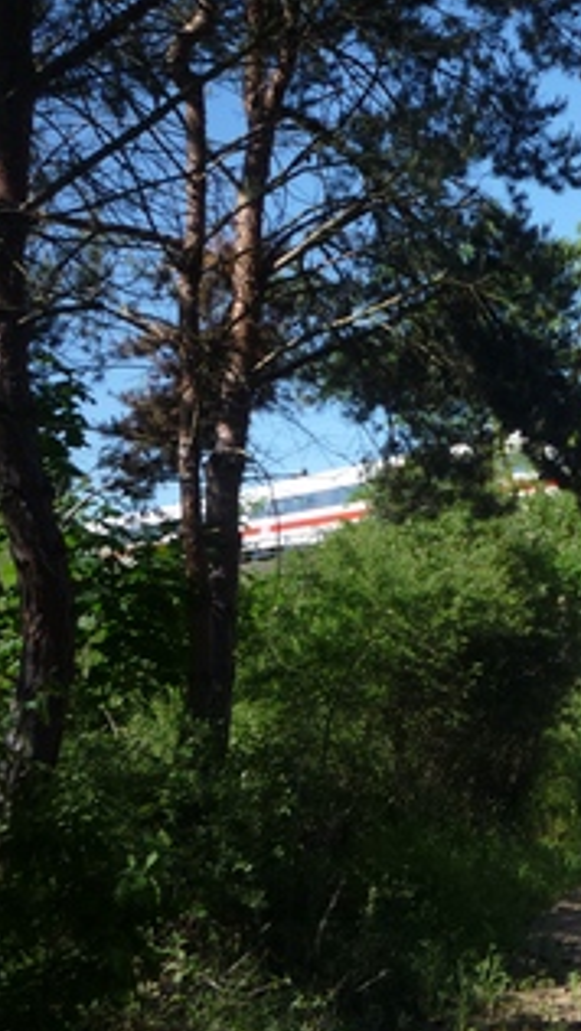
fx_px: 1450
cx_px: 780
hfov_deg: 20.5
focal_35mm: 53
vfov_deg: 39.2
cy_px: 532
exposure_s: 1/400
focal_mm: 5.2
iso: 100
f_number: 4
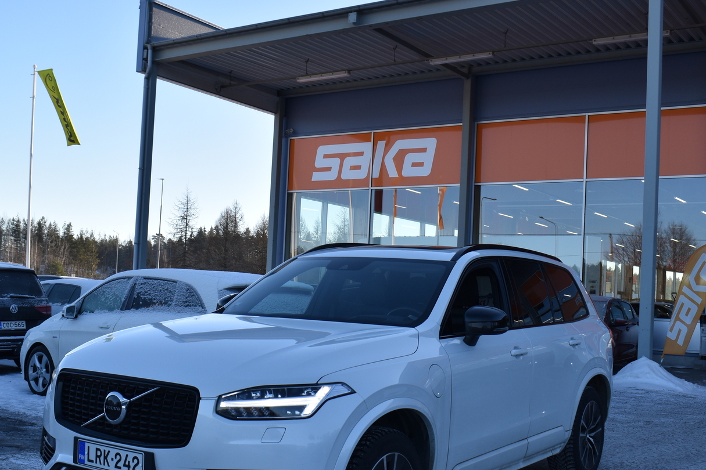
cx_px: 340
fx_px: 863
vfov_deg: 30.4
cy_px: 290
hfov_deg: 44.5
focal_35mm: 44
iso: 200
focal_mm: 22
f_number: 8
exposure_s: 1/350
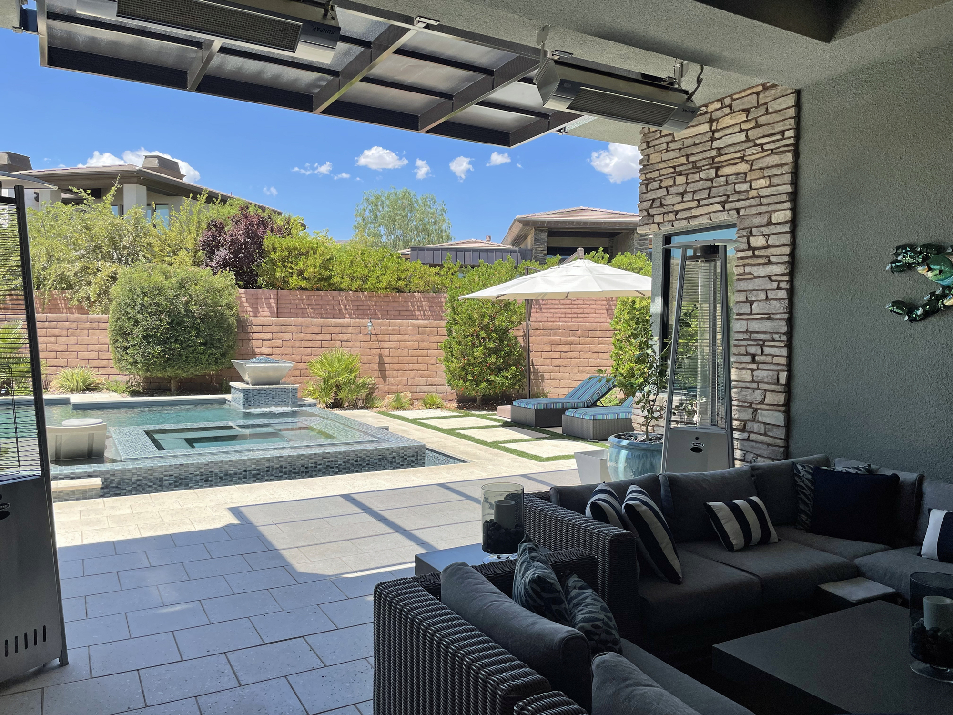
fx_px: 716
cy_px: 358
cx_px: 476
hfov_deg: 67.3
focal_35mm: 26
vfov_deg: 53.1
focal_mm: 4.2
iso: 32
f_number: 1.6
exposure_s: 1/1949
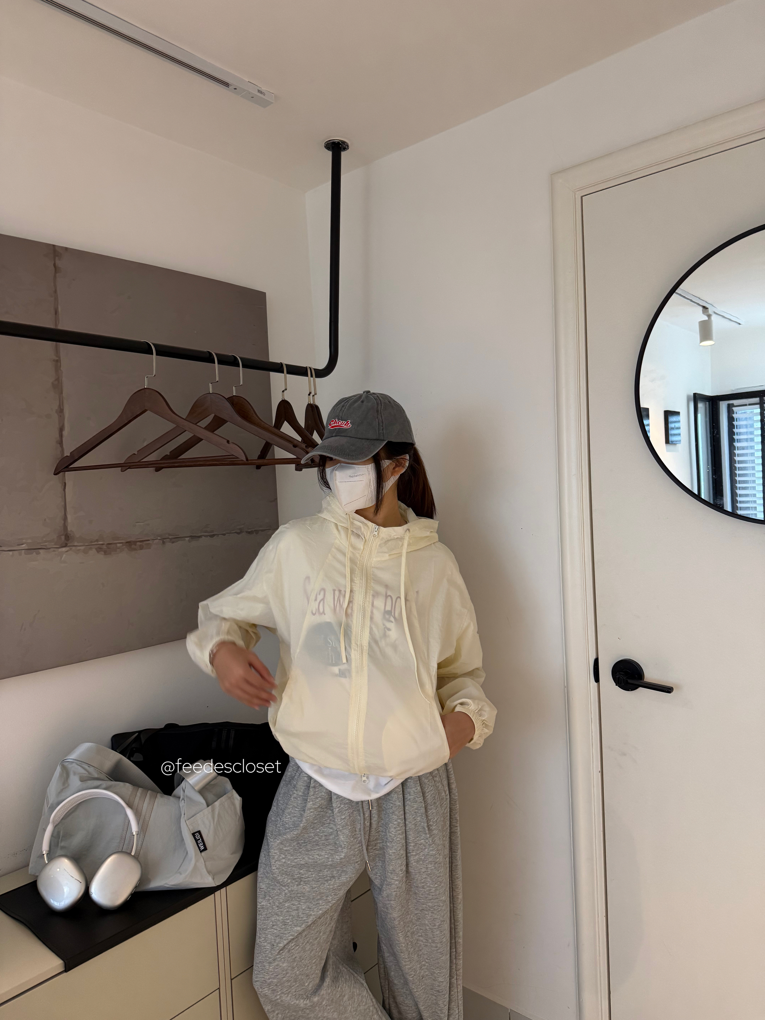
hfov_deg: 56.8
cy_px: 510
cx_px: 382
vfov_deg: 71.6
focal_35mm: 24
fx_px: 707
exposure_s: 1/100
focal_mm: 6.76
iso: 200
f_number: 1.78
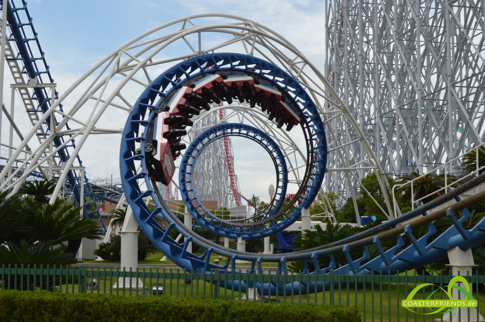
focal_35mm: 52
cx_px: 242
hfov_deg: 37.9
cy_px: 161
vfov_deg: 25.7
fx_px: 707
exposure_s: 1/800
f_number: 14
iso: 800
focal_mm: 35
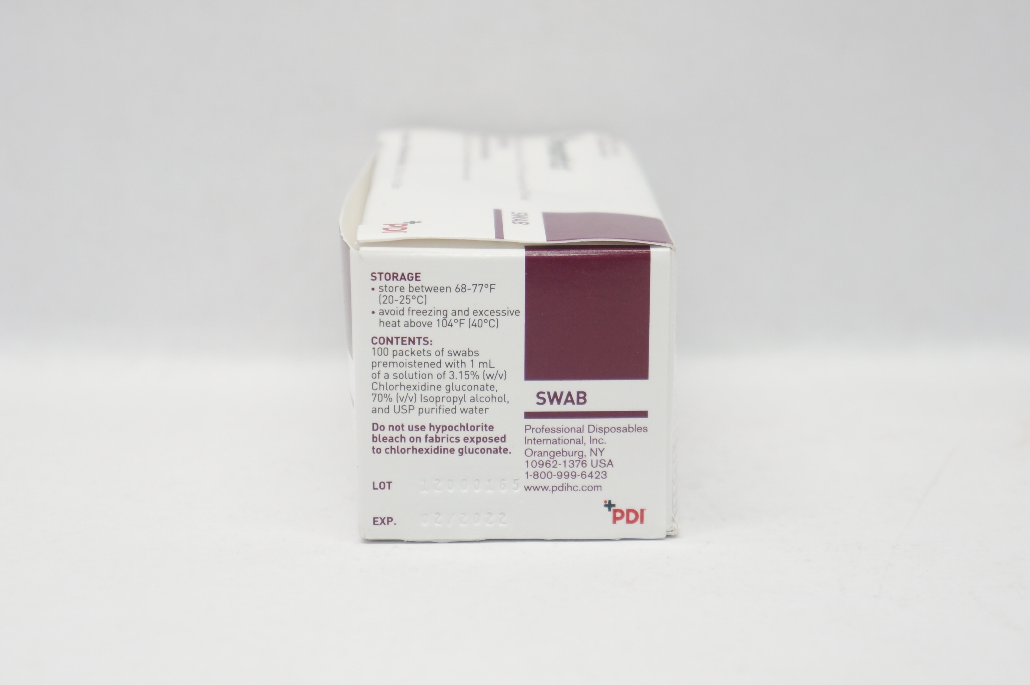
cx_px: 515
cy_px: 342
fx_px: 2358
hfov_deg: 24.6
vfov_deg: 16.5
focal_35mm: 82
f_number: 5.6
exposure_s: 1/60
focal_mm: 55
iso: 400
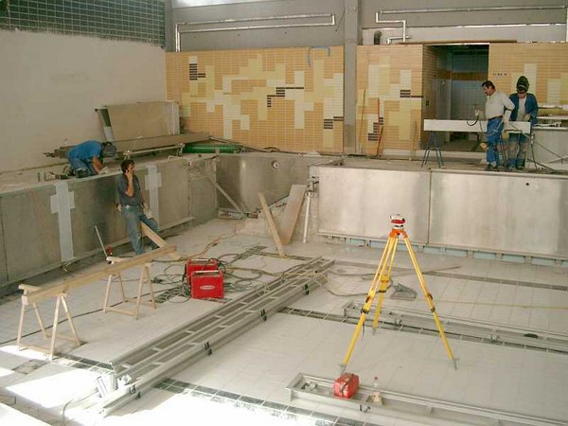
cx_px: 284
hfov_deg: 50.1
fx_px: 607
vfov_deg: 38.7
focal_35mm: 37
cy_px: 213
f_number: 2.6
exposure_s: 1/160
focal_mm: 7.6
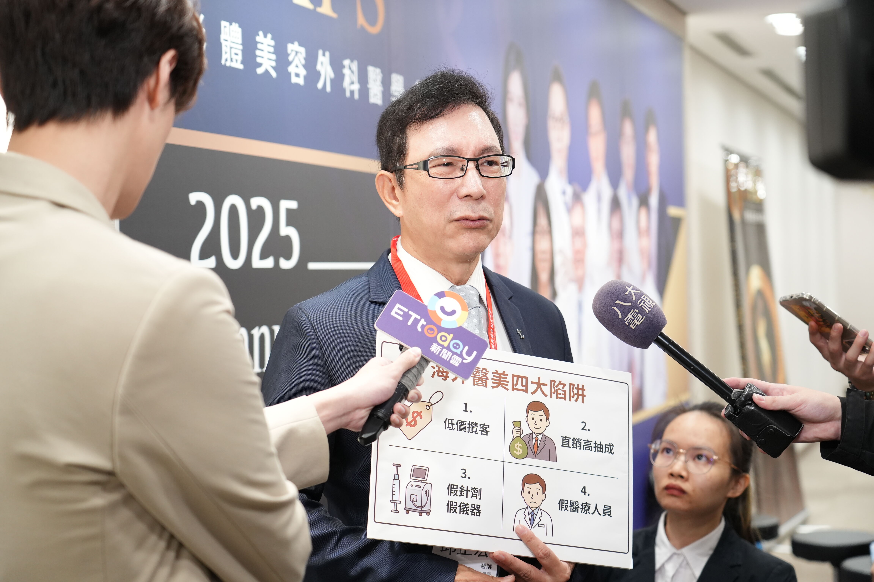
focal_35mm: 63
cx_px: 437
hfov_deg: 31.9
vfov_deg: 21.6
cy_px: 291
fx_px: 1529
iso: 1600
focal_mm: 63
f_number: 4
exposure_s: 1/160
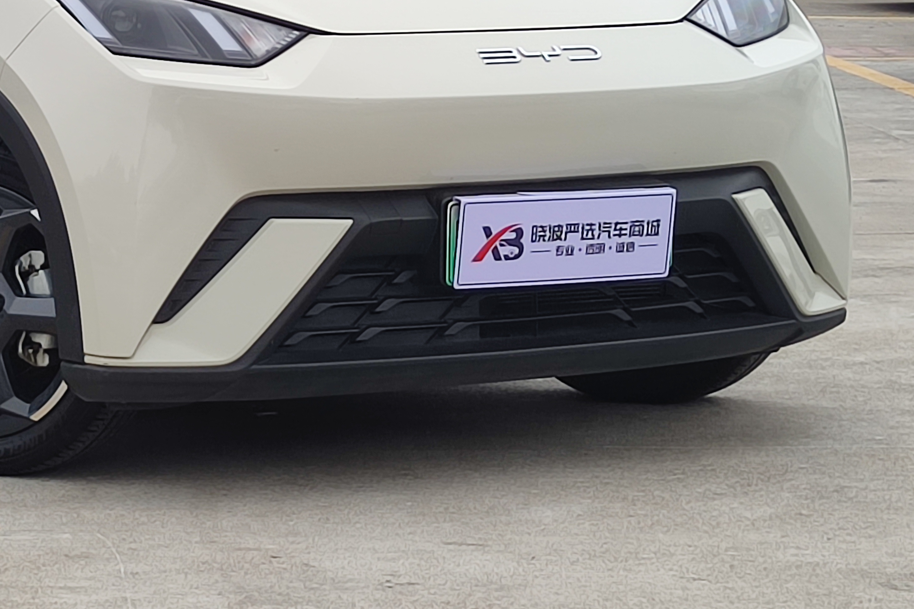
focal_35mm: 152
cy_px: 116
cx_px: 92
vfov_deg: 9.0
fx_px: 3859
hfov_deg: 13.4
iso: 50
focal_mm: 6.72
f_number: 1.69
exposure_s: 1/734
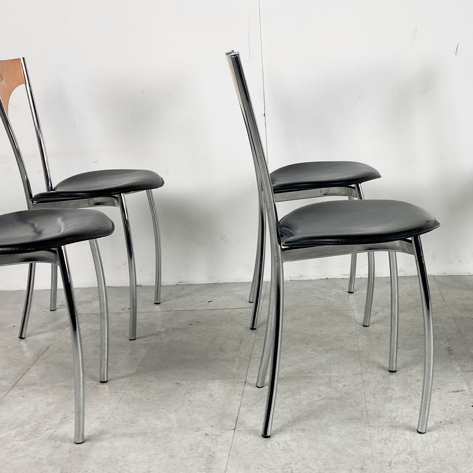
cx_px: 315
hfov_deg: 30.9
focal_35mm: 55
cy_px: 229
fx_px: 850
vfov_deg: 31.1
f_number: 1.8
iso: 64
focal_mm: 3.99
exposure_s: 1/121
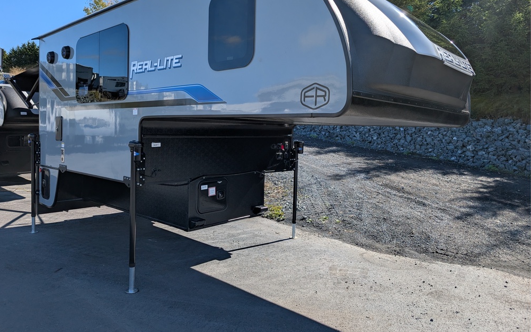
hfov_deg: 70.4
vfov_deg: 47.4
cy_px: 142
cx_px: 261
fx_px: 376
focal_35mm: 26
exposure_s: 1/1073
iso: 20
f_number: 1.68
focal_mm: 6.9
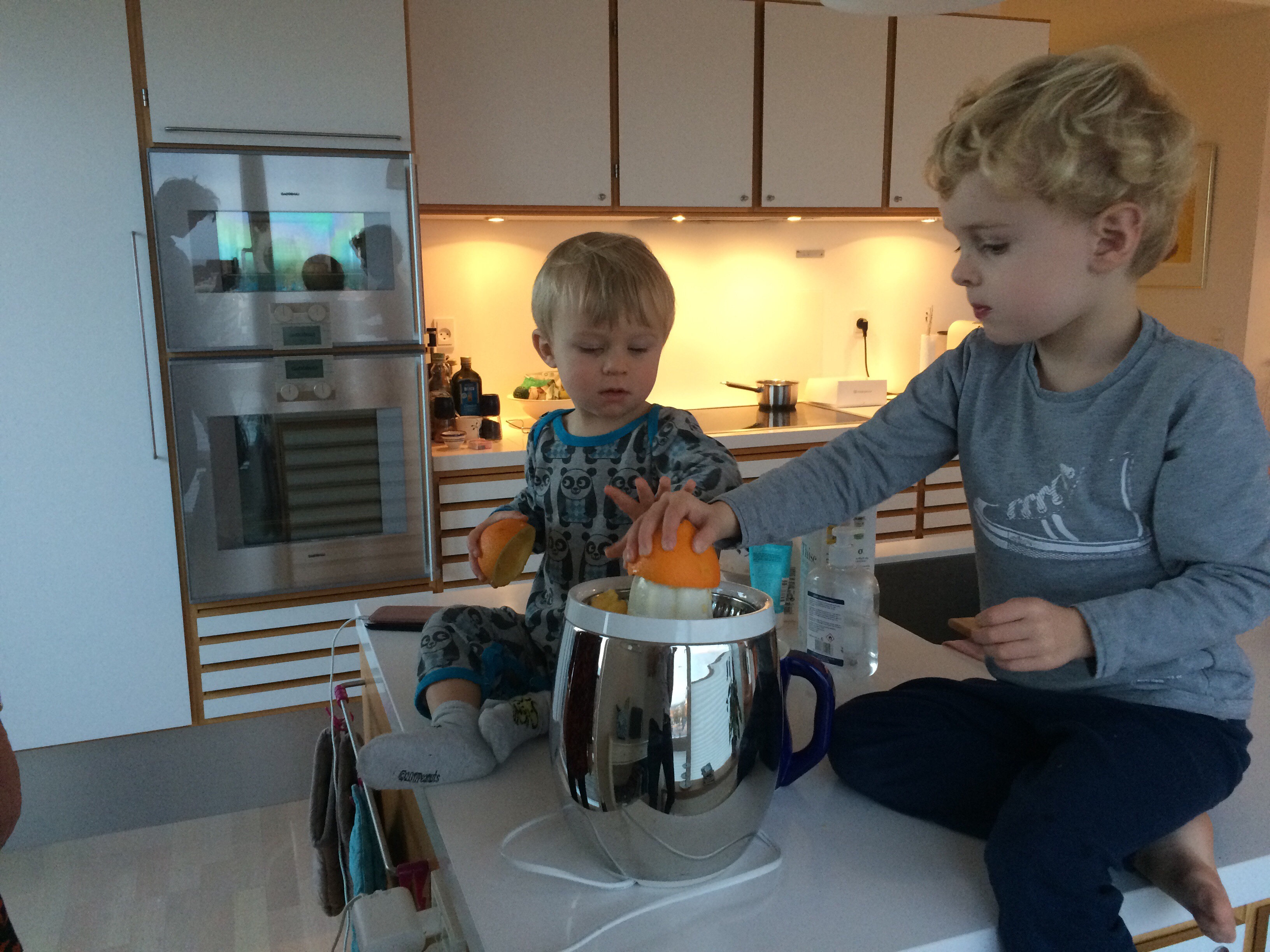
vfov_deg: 48.2
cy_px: 476
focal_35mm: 29
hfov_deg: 61.7
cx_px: 635
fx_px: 1064
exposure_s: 1/33
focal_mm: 4.15
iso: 250
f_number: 2.2
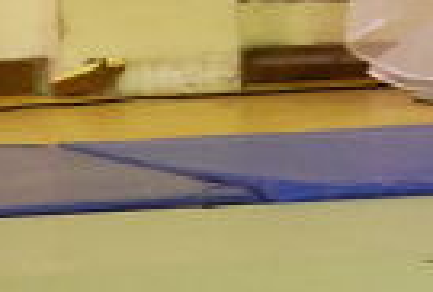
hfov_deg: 2.2
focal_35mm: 907
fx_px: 10946
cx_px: 1613
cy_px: -165
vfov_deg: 1.5
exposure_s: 1/15
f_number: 5.6
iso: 800
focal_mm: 80
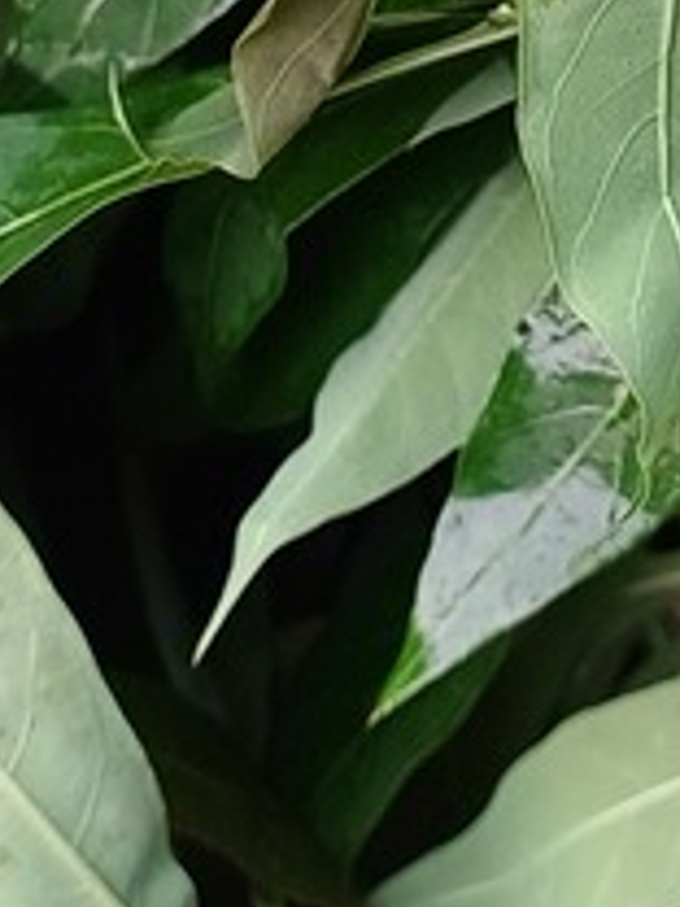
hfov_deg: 10.9
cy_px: -480
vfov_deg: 13.9
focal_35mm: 133
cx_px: 915
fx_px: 3484
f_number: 1.8
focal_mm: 5.06
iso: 50
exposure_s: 1/50
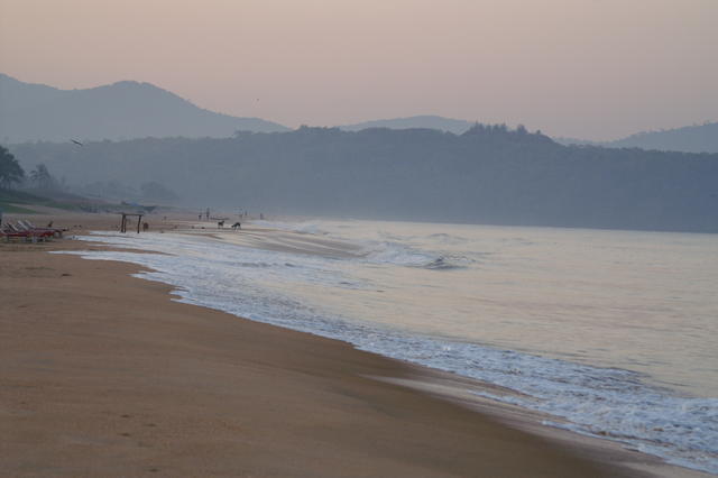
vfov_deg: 9.1
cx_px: 359
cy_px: 239
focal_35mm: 150
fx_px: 2990
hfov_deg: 13.7
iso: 400
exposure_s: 1/200
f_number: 8
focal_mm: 100
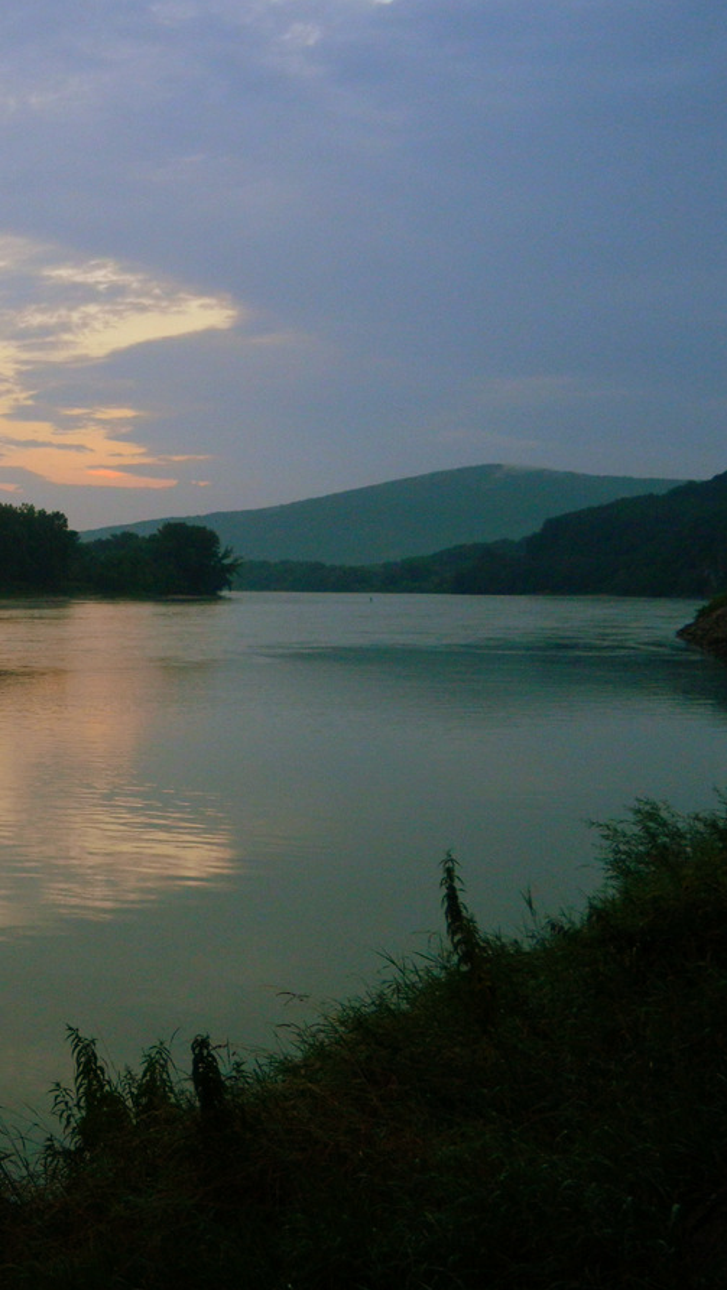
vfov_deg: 34.9
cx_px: -69
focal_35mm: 60
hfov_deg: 19.3
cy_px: 649
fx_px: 2054
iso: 250
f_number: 3.5
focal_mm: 7.3
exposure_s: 1/40
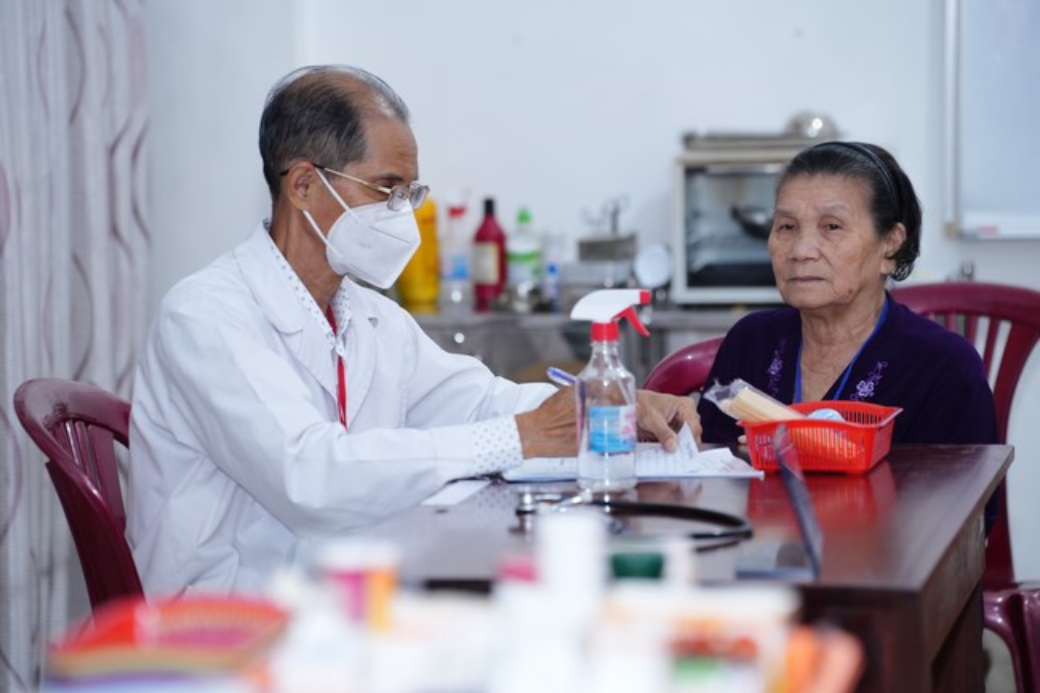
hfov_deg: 15.9
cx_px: 520
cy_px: 346
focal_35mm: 129
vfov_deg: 10.6
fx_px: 3725
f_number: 3.5
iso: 1250
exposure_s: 1/100
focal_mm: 129
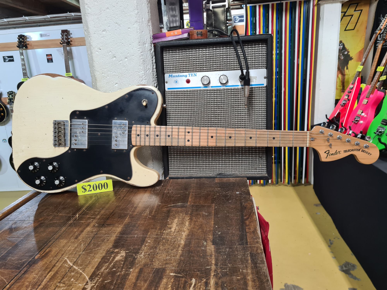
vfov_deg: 53.1
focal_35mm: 26
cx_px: 194
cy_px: 145
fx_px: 291
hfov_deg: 67.3
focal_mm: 5.4
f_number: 1.8
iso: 160
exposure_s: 1/50
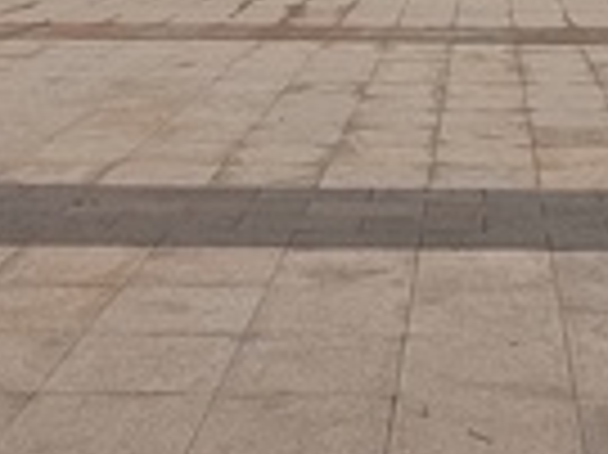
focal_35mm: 77
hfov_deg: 24.9
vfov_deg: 17.0
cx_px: 486
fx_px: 1351
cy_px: -256
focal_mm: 2.2
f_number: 2.2
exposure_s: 1/191
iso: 50
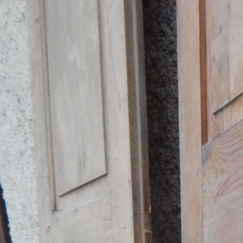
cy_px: 322
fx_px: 604
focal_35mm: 76
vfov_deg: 20.6
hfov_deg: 19.7
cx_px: 365
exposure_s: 1/30
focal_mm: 4
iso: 320
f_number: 3
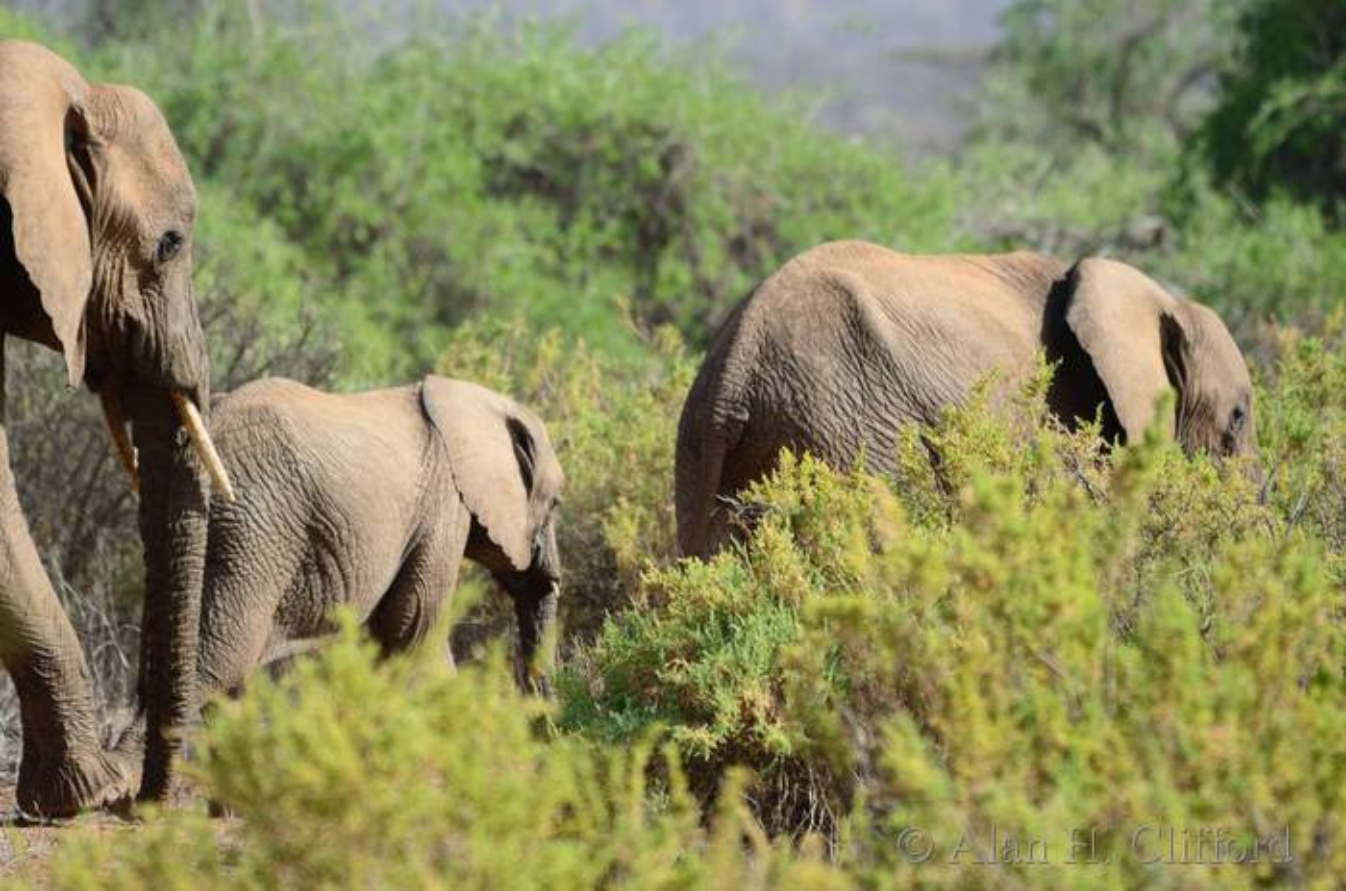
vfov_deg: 2.3
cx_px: 673
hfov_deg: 3.4
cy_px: 446
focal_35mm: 600
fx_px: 22377
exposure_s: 1/800
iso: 280
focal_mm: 400
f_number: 5.6
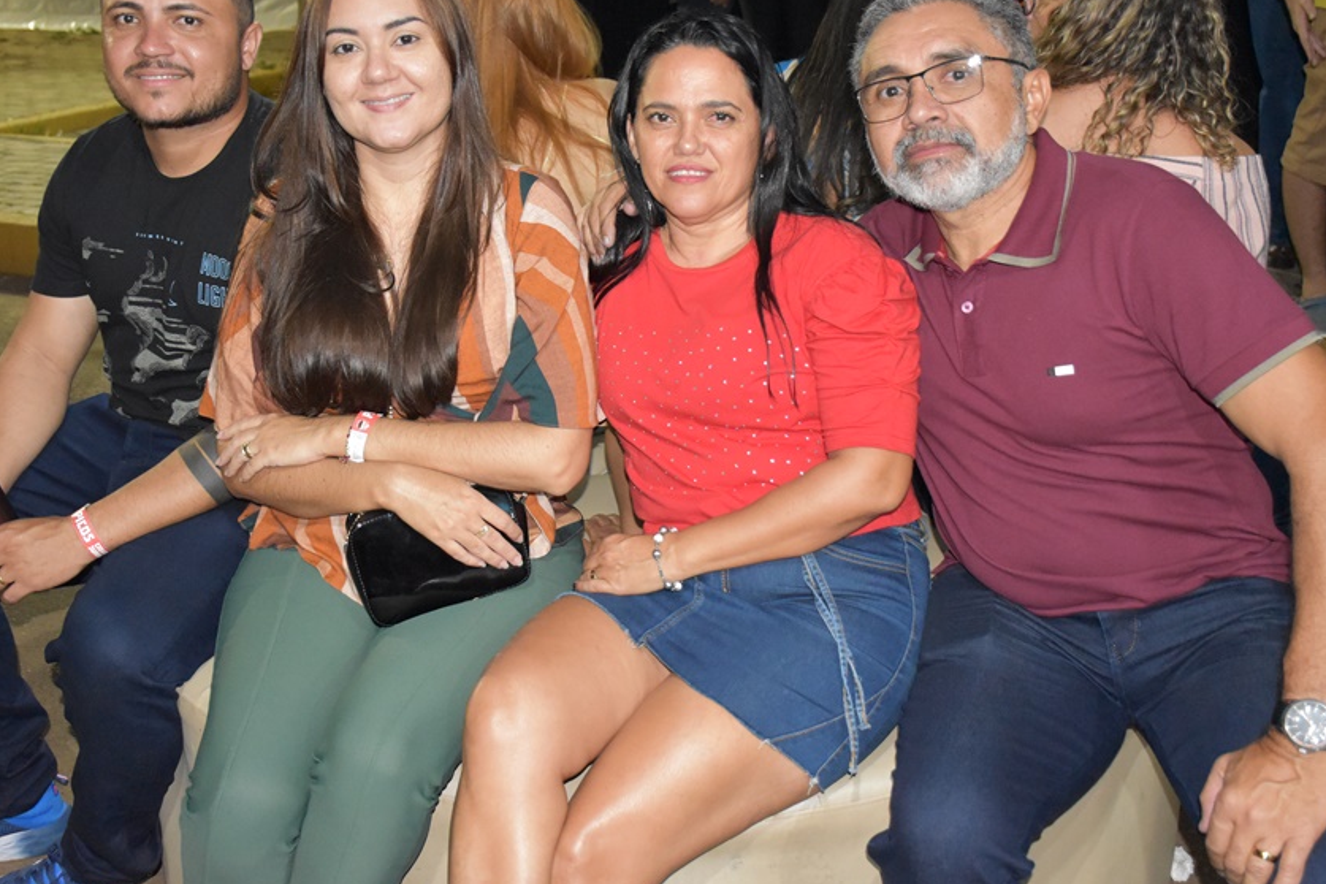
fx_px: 1584
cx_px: 586
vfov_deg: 31.1
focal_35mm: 43
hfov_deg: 45.4
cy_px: 383
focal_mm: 24
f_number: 3.8
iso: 4000
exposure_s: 1/60
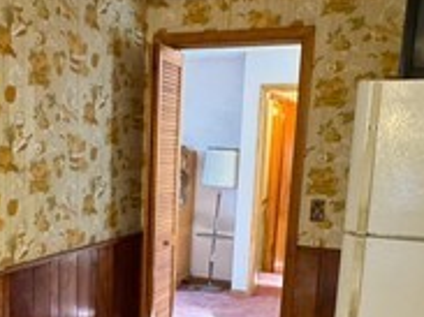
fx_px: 600
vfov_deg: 28.8
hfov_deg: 38.3
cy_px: 268
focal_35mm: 49
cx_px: 130
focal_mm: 2.22
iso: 1000
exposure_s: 1/60
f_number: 2.2
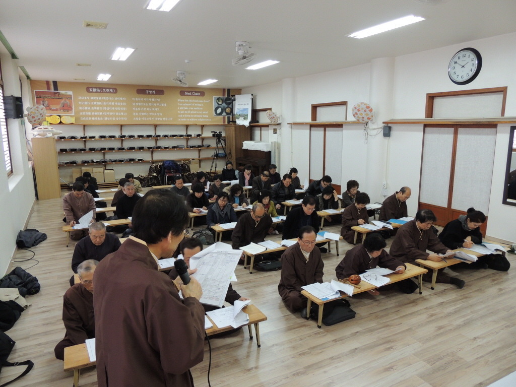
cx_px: 258
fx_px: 358
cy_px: 194
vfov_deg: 56.8
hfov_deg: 71.6
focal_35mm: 24
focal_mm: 4.3
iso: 280
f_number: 3
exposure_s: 1/30
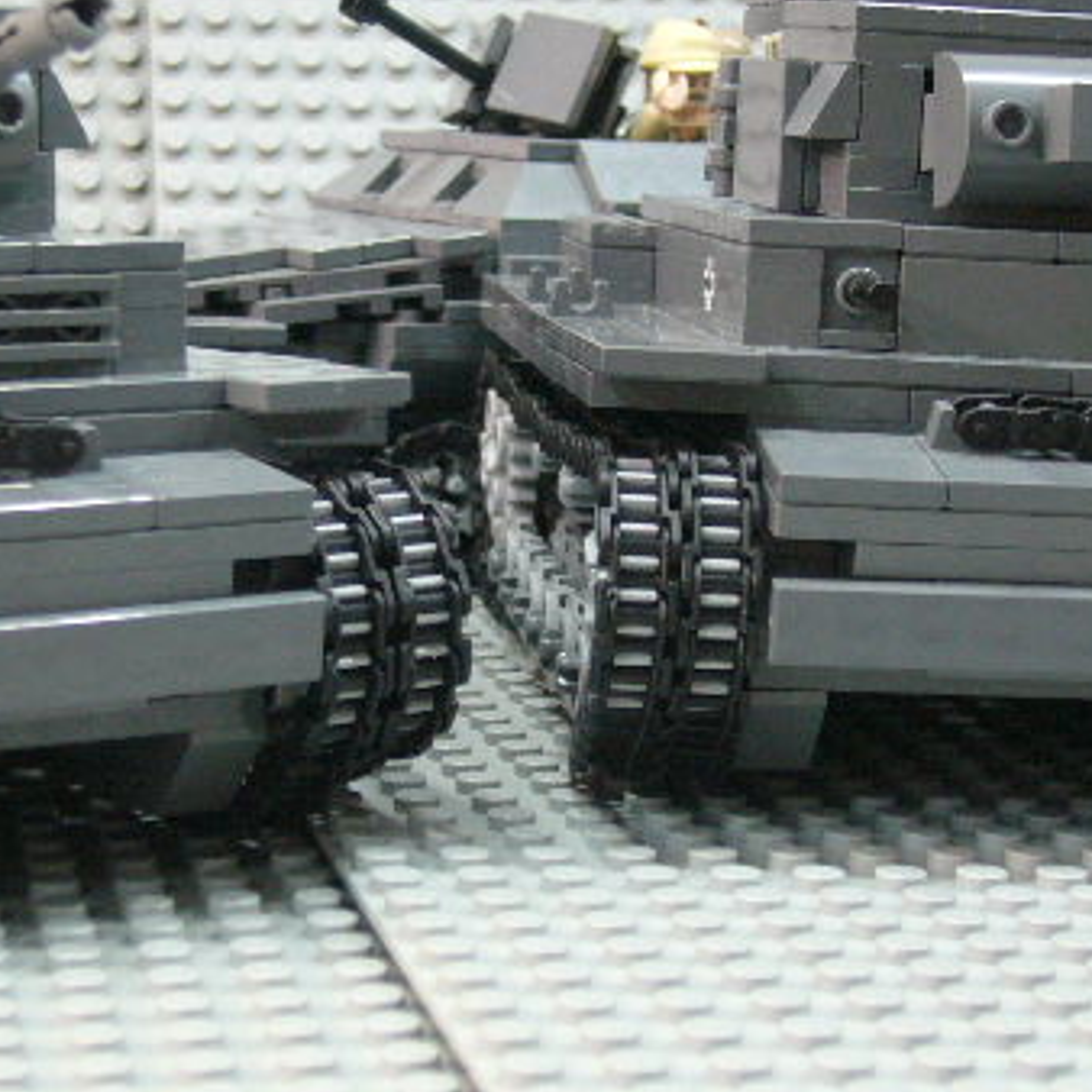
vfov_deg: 18.9
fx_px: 3284
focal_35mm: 92
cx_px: 333
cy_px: 449
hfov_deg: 18.8
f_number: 3.5
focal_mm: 9.1
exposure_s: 1/8
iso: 200
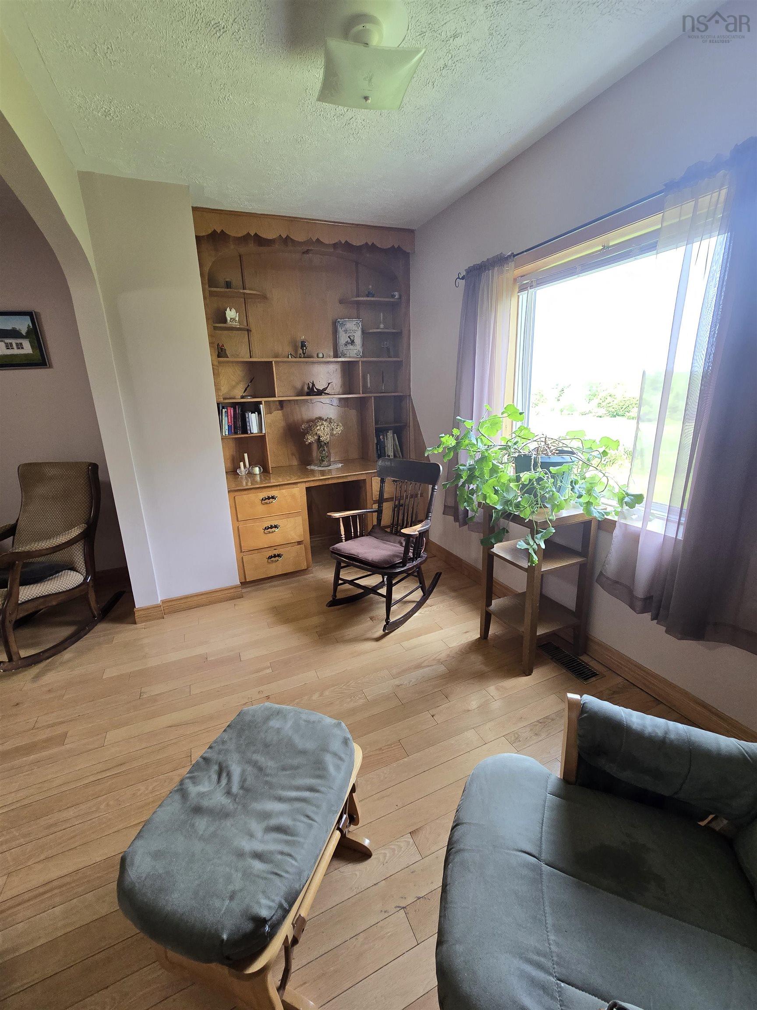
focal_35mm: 13
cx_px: 378
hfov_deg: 89.9
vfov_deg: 106.2
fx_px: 379
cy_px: 505
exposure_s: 1/60
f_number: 2.2
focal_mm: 2.2
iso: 200
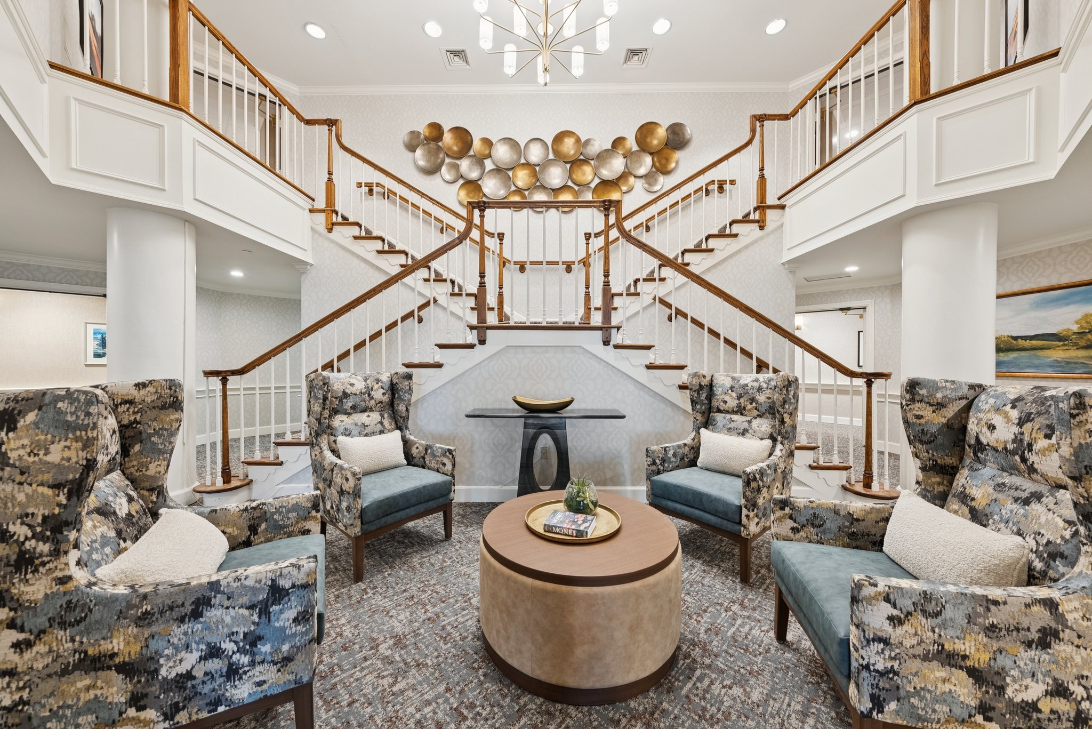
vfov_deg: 90.1
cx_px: 546
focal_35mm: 12
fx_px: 364
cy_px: 364
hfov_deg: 112.6
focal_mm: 12
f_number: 7.1
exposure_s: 1/10
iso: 640
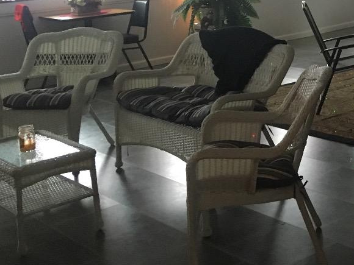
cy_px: -26
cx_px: 381
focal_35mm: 72
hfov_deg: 25.3
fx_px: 736
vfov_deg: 19.6
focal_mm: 4.15
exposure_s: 1/15
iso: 200
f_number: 2.2
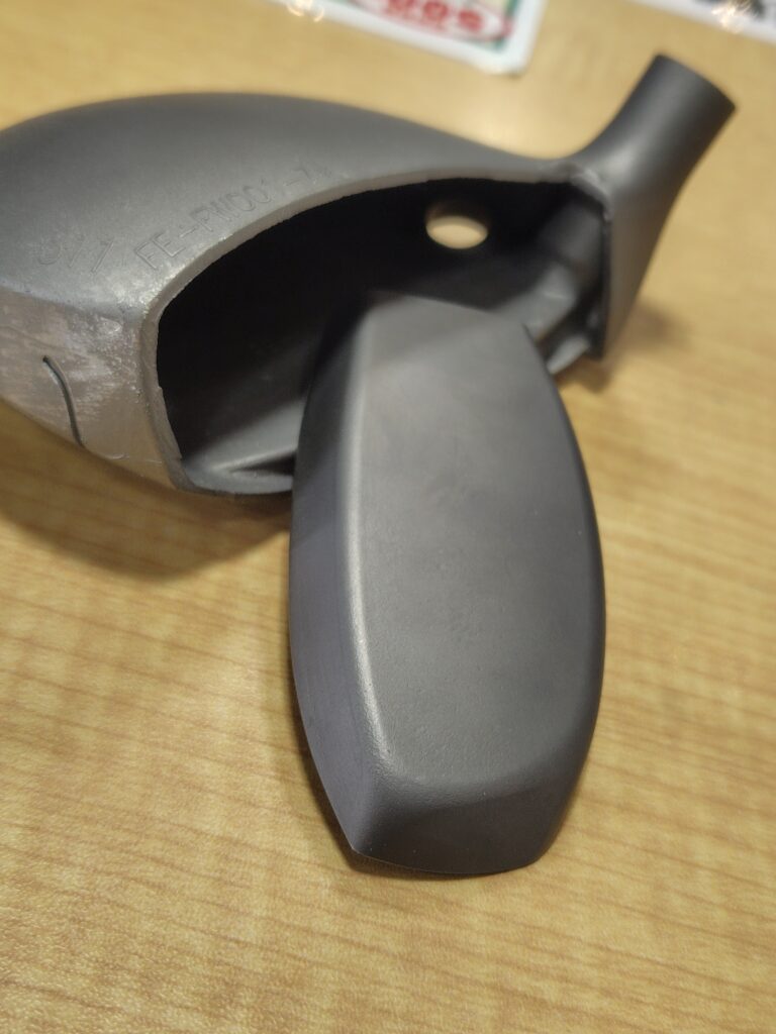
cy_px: 517
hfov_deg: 58.9
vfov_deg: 73.9
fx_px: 687
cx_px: 388
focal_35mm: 23
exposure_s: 1/50
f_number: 1.9
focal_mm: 5.6
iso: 177
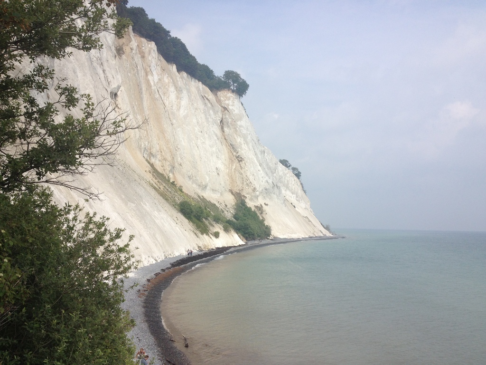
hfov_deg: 52.6
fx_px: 491
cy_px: 182
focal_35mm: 35
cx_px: 243
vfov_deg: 40.7
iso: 50
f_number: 2.4
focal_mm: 4.28
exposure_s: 1/2404
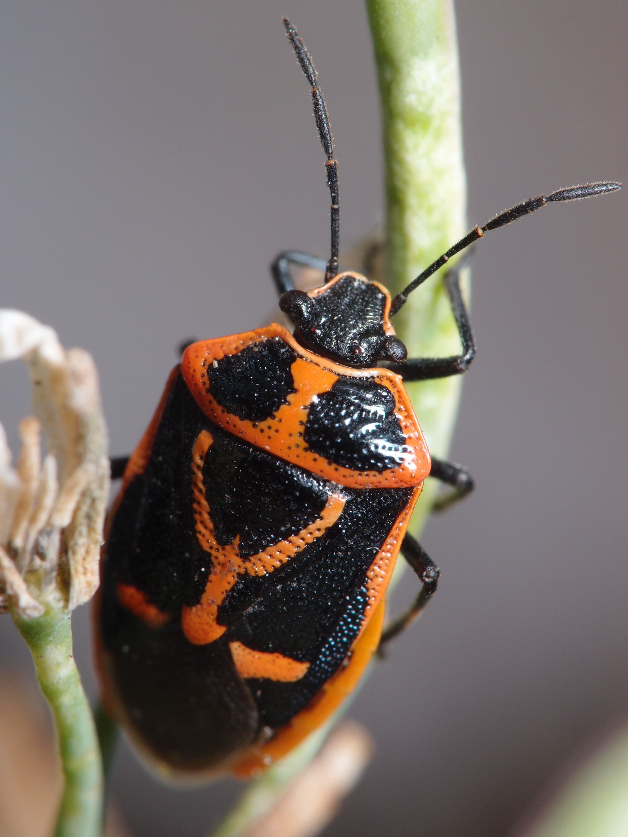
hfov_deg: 7.8
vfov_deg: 10.4
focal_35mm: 190
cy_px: 418
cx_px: 314
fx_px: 4596
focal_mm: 40.8
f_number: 8
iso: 100
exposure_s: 1/200
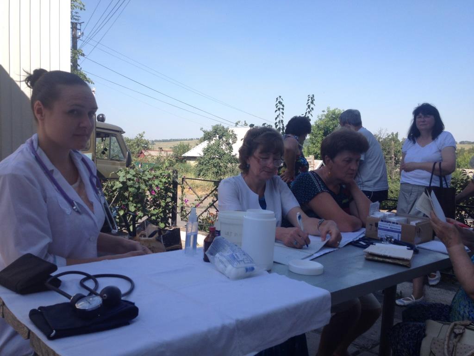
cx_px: 237
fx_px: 479
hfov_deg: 52.6
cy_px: 178
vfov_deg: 40.7
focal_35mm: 35
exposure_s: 1/951
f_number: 2.4
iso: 50
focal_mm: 4.28
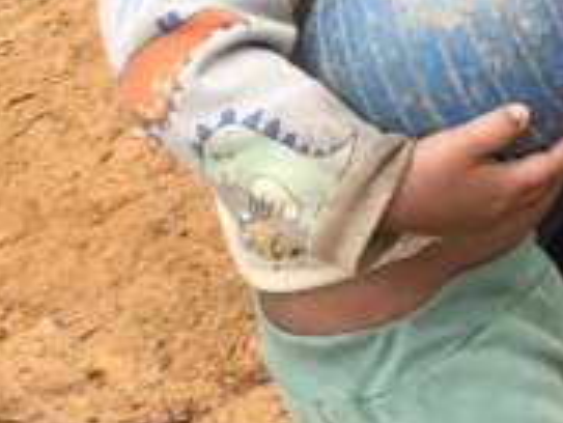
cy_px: -112
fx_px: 2571
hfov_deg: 10.8
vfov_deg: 9.3
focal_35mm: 158
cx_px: 1313
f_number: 1.8
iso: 20
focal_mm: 3.99
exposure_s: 1/623
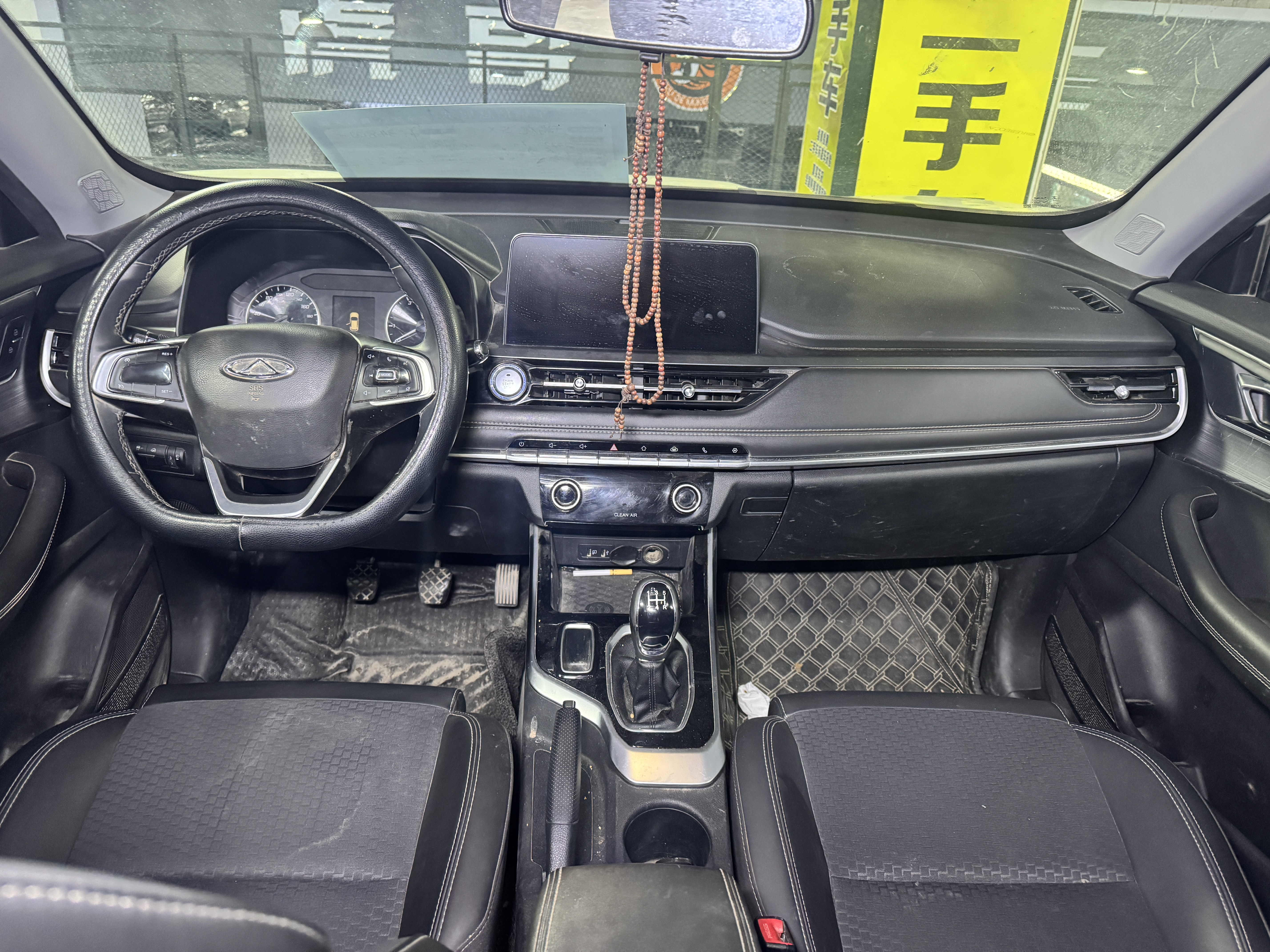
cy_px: 476
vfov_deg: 56.8
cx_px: 635
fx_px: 881
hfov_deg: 71.6
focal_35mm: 24
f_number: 1.78
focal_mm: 6.76
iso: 800
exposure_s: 1/50
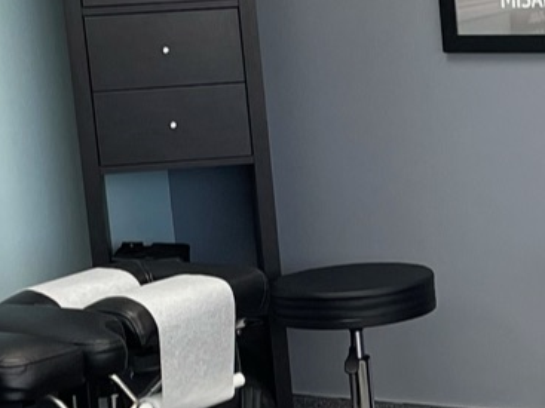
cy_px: 368
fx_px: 2282
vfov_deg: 10.2
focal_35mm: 145
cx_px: 688
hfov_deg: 13.2
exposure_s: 1/121
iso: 80
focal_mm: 4.2
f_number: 1.6
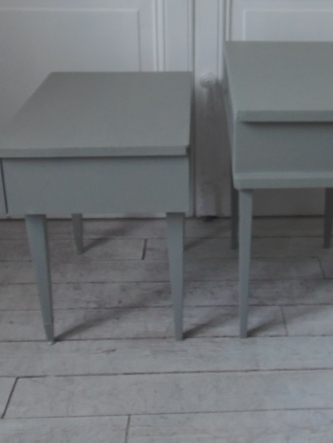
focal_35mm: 43
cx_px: 216
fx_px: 551
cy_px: 92
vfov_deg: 42.0
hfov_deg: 33.4
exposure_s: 1/25
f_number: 2.9
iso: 200
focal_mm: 4.3
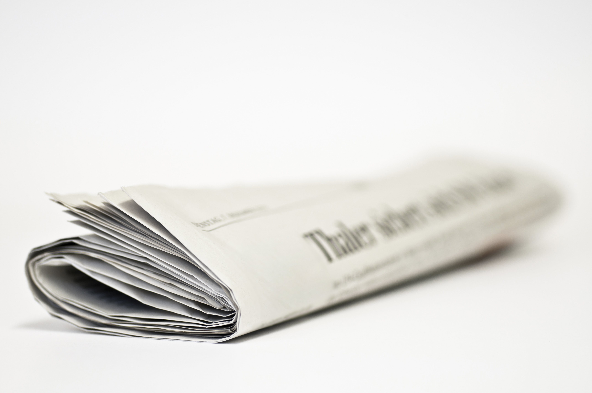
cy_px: 196
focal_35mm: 105
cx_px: 296
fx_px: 1725
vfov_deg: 13.0
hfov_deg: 19.5
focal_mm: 70
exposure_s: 1/20
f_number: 2.8
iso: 100
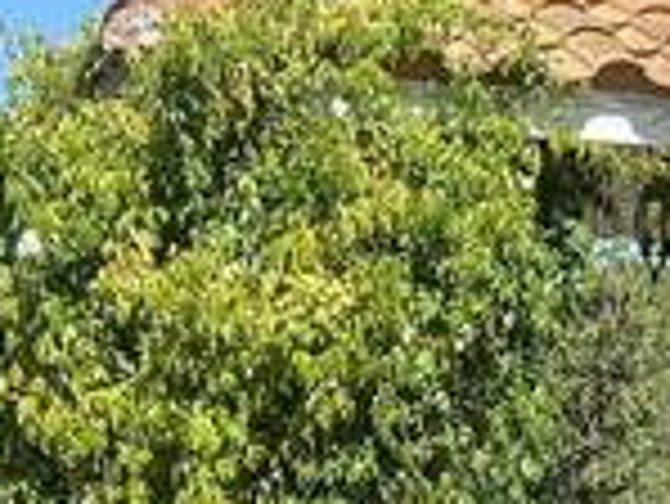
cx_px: 297
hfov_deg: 11.0
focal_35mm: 179
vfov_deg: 8.0
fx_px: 3467
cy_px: 981
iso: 50
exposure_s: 1/2008
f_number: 1.5
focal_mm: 5.7
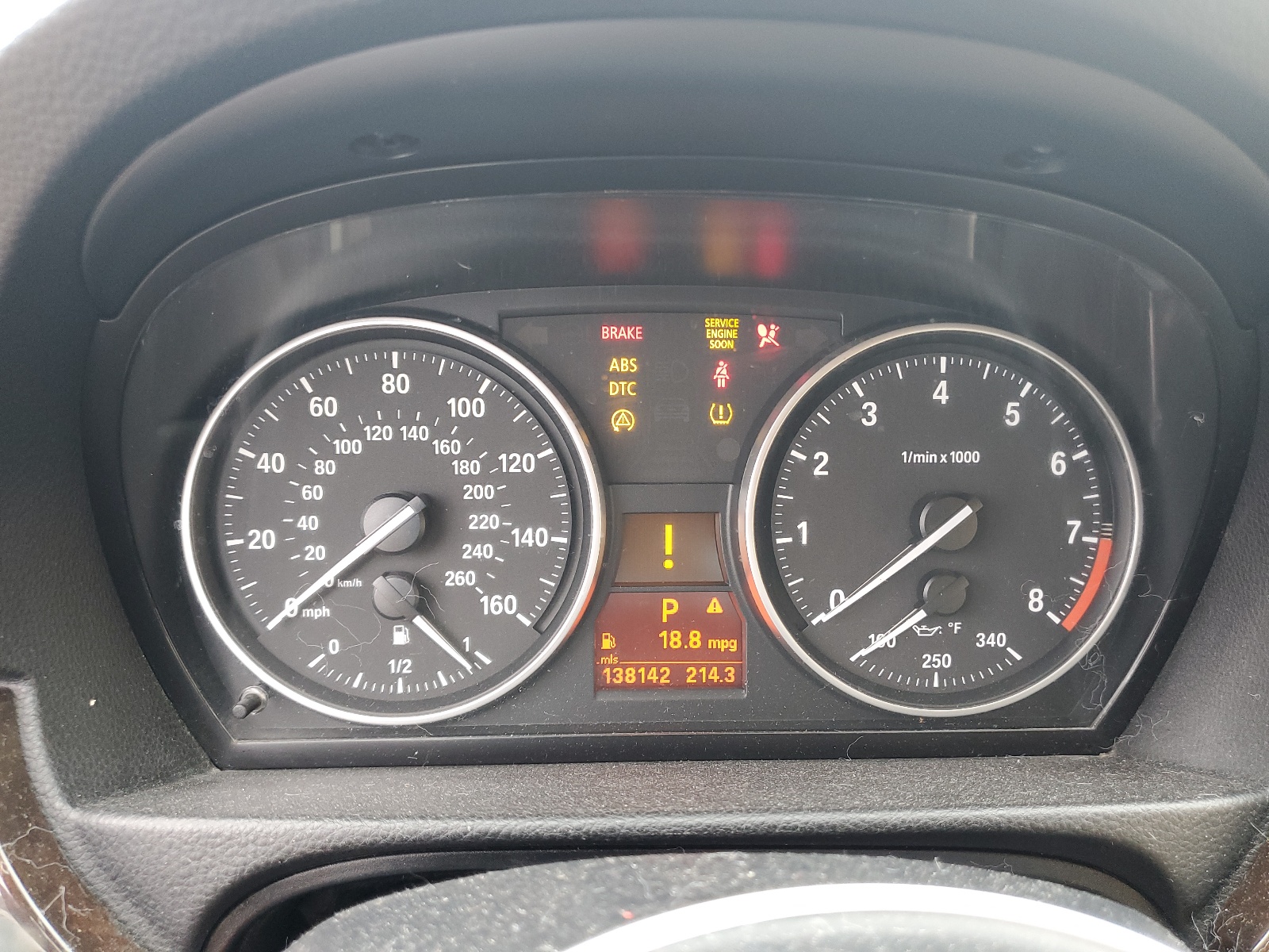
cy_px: 476
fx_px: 953
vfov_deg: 53.1
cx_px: 634
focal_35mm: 26
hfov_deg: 67.3
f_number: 1.5
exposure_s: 1/60.2
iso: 102
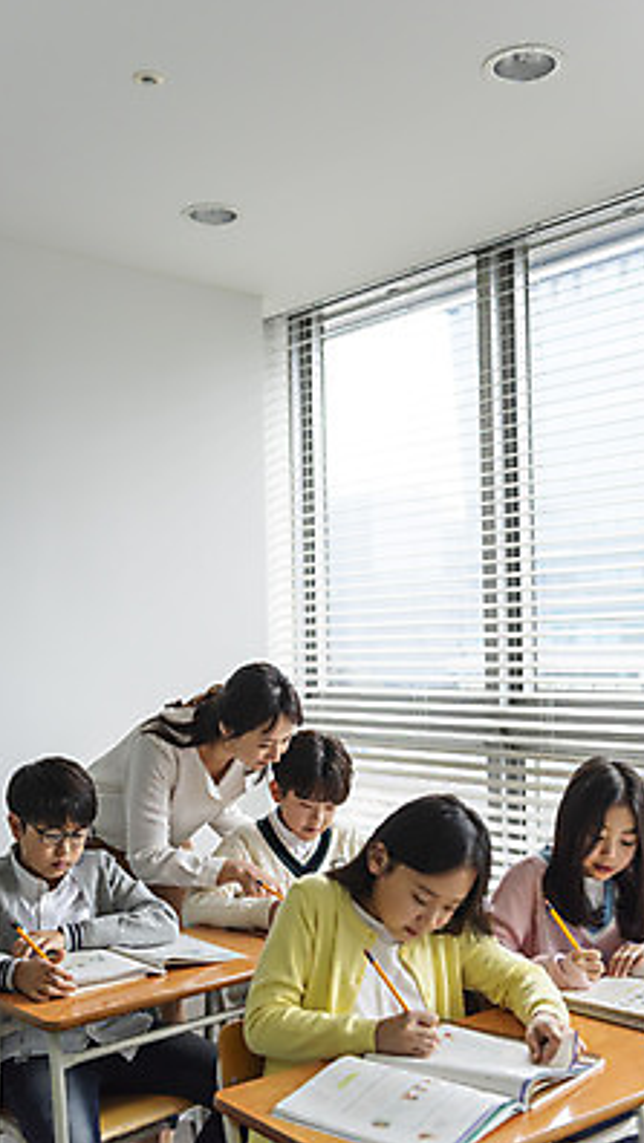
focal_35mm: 36
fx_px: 1092
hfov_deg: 32.9
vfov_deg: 55.3
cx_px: 308
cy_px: 569
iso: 800
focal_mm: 34
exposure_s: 1/500
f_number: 2.8
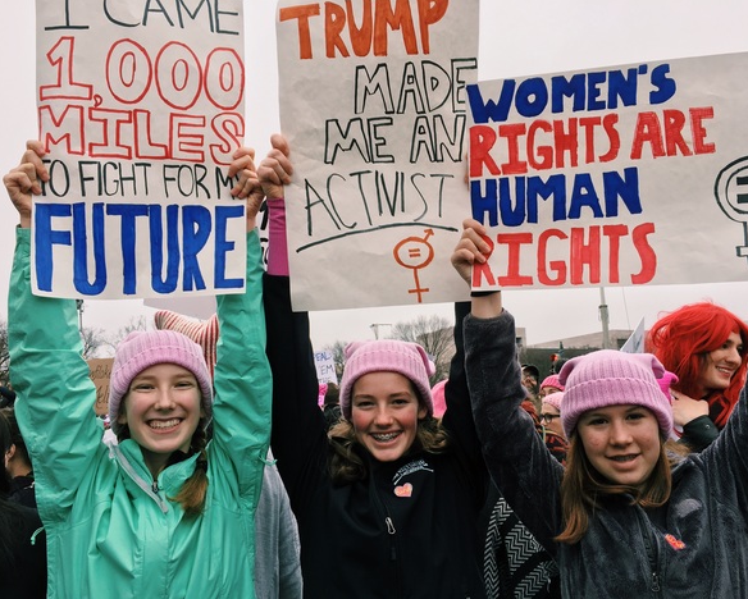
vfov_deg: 47.2
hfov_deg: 57.1
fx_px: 687
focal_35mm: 31
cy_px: 302
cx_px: 403
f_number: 2.2
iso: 25
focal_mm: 4.15
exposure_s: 1/229
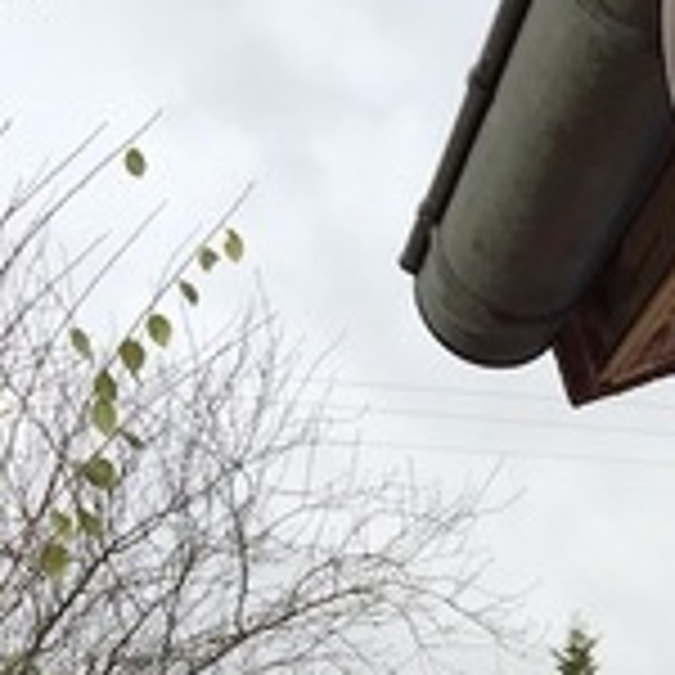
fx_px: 2736
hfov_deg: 13.0
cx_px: 1125
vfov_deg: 13.0
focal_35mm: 124
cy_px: 1141
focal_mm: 4.15
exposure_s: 1/638
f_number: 2.2
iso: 32
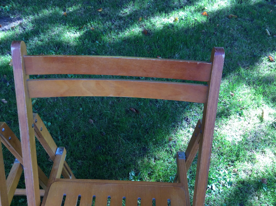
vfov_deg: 41.7
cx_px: 133
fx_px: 271
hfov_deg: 54.0
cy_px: 99
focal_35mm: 34
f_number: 2.4
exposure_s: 1/100
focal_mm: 3.3
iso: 50
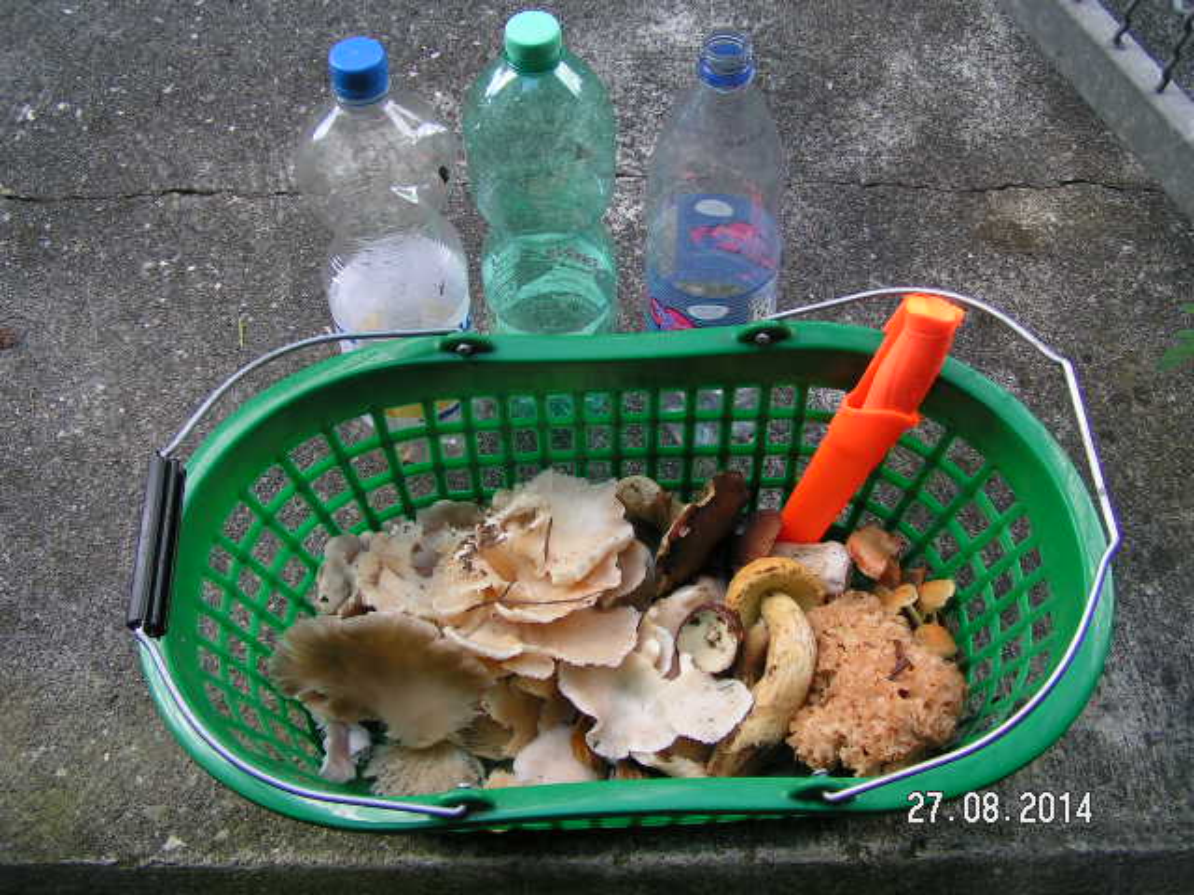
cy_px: 448
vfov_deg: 37.7
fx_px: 1311
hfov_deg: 49.0
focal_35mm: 38
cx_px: 597
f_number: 3.5
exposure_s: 1/60
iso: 50
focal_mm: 5.8
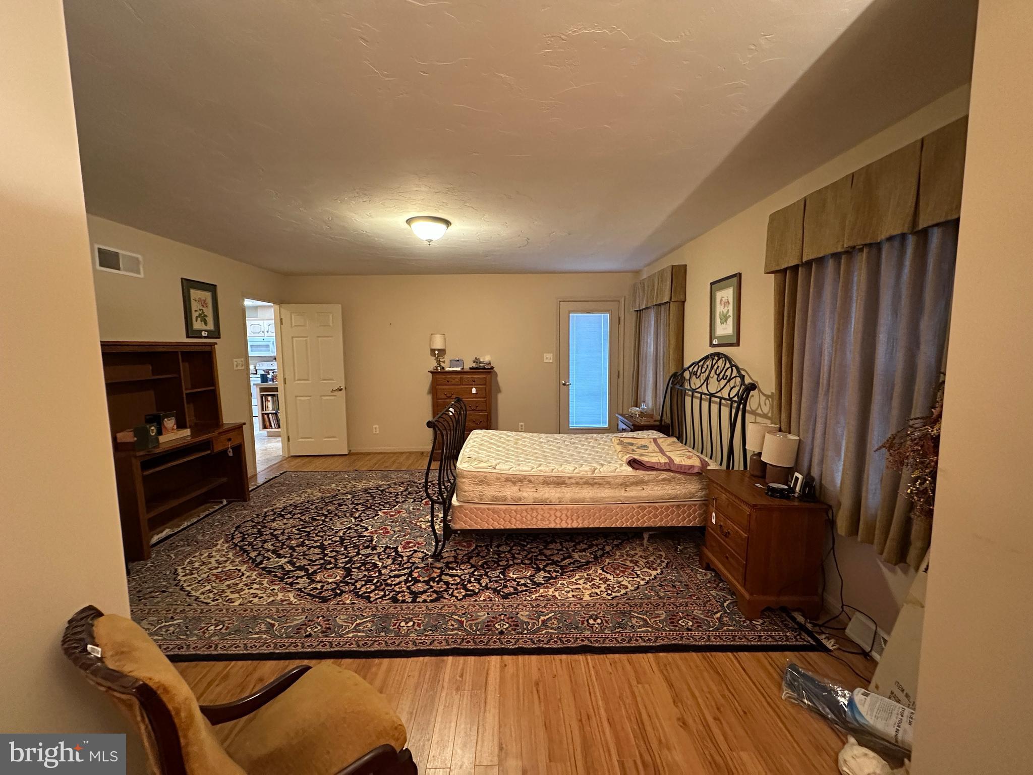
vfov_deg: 85.7
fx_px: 418
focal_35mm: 14
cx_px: 516
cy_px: 388
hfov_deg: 102.1
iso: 800
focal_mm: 2.22
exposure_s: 1/60
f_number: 2.2
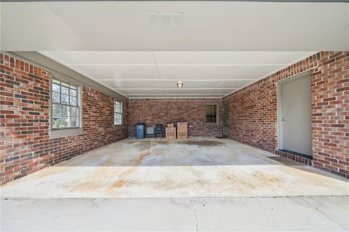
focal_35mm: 12
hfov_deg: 112.7
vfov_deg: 89.9
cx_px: 174
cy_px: 116
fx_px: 116
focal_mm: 12
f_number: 8
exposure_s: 1/50
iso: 100
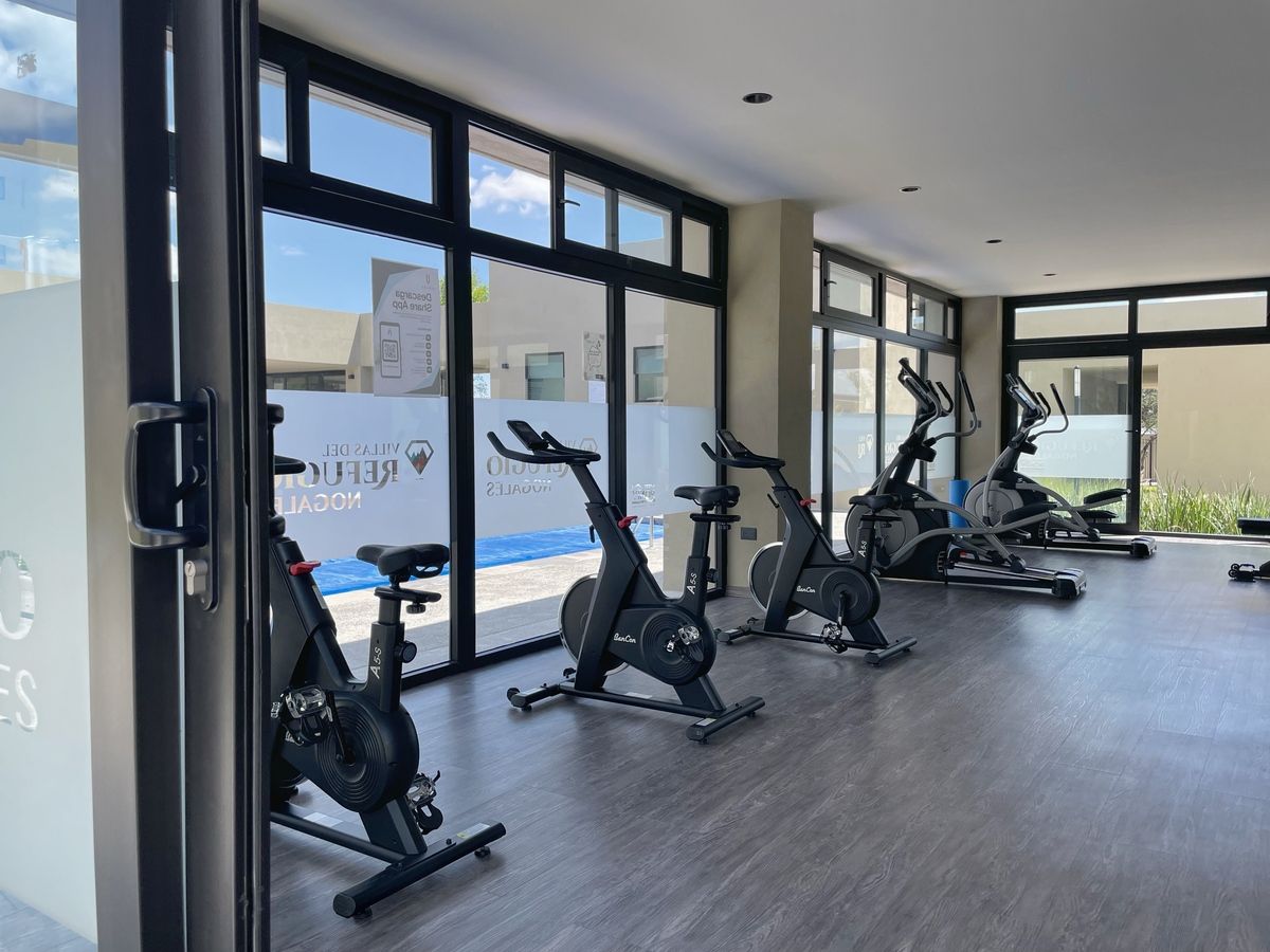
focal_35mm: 26
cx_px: 635
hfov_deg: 67.3
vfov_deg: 53.1
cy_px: 476
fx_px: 954
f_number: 1.6
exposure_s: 1/882
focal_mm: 4.2
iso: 32
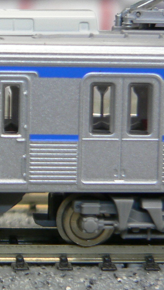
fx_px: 1444
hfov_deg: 6.4
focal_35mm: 187
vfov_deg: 11.5
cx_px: -55
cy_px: 122
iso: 100
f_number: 2.8
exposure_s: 1/10
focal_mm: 11.7
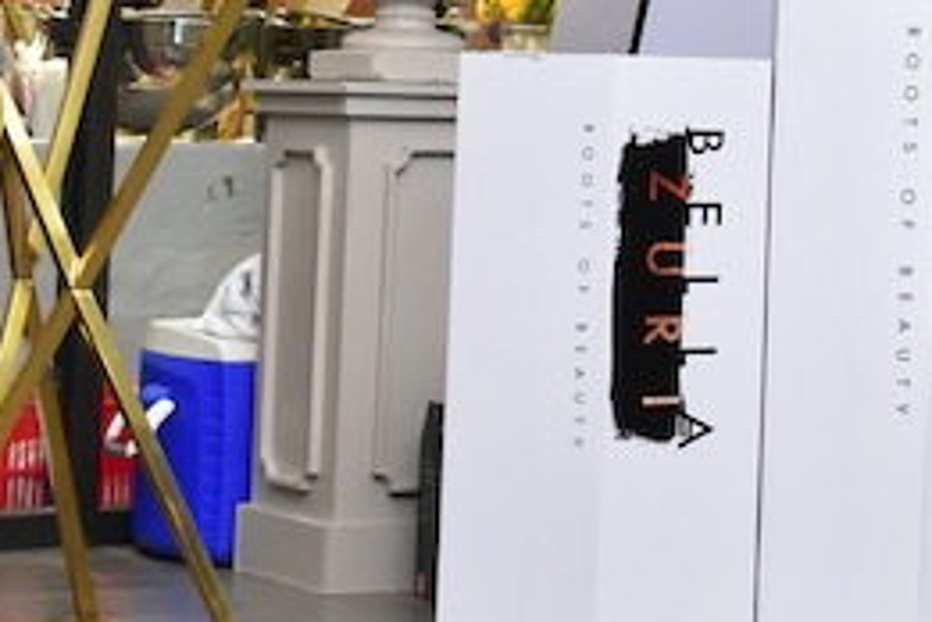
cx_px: 1150
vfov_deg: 9.5
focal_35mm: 142
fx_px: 3666
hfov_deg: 14.0
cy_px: -188
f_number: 5.6
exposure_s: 1/125
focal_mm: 29
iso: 1250
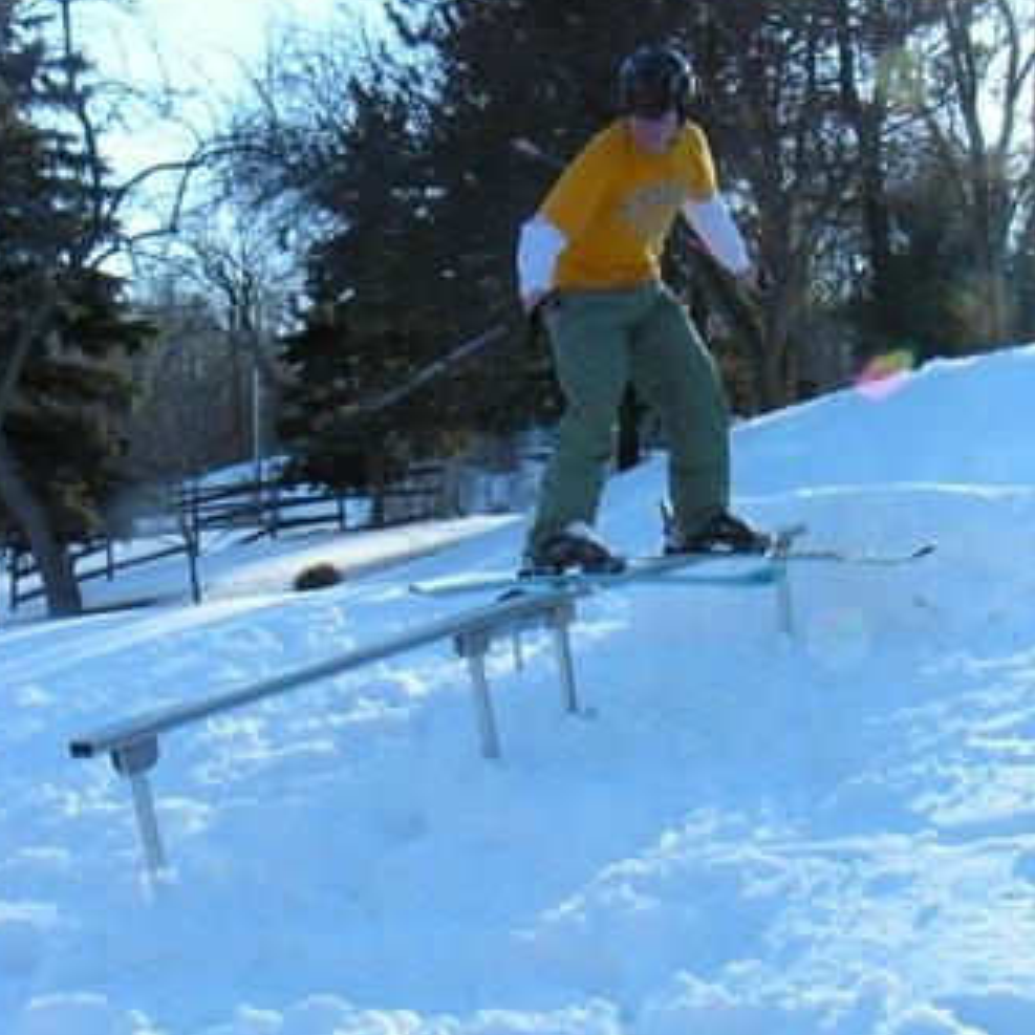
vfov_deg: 29.0
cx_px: 510
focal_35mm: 59
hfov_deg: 29.1
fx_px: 1996
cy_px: 607
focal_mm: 8.2
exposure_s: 1/320
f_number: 8
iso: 200
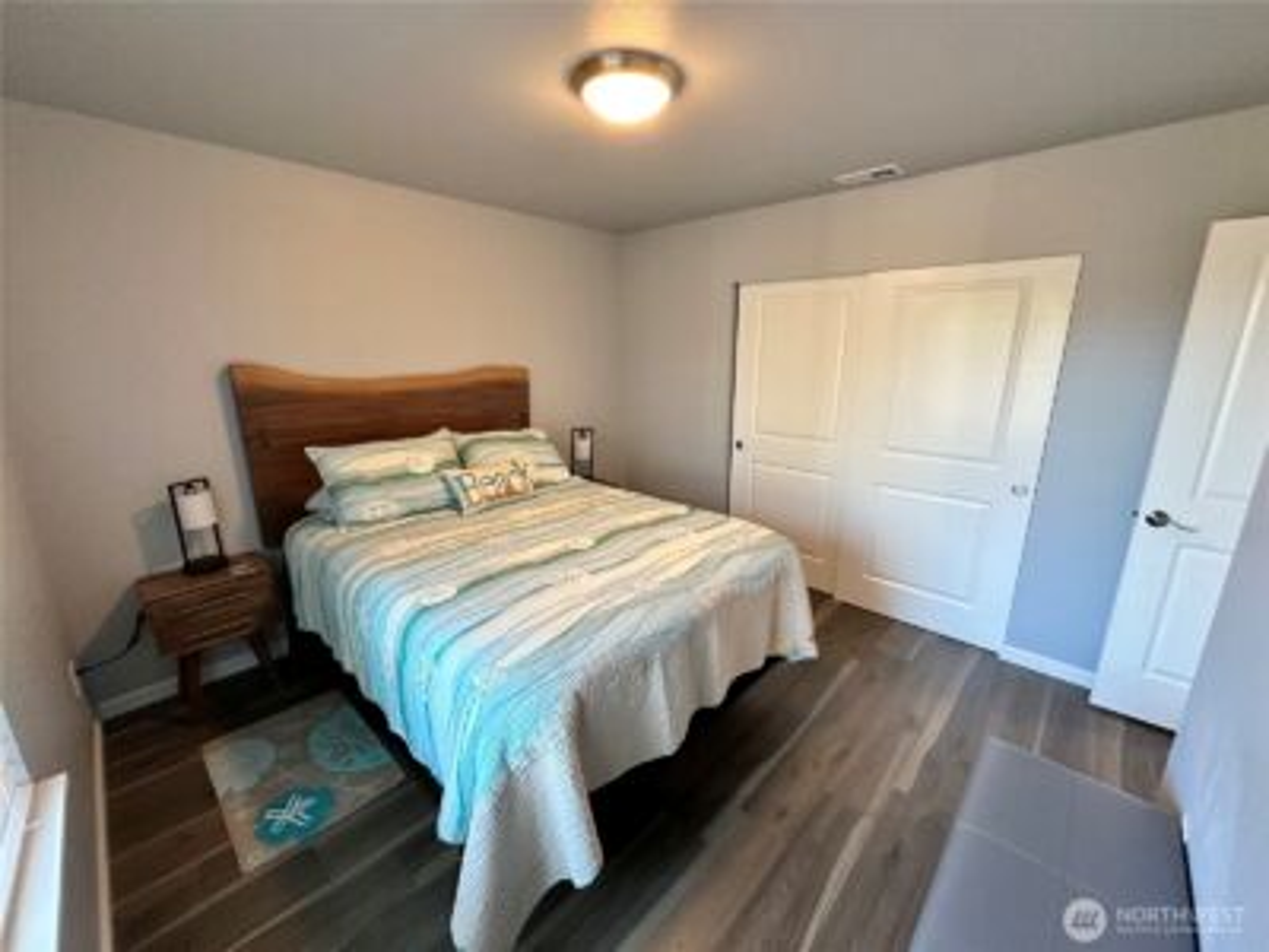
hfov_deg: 102.1
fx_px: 513
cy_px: 476
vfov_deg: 85.7
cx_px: 634
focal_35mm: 14
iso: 320
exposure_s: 1/60
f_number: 2.2
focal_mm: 2.22
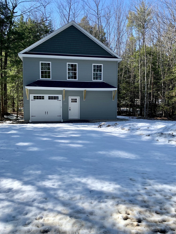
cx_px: 88
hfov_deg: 53.1
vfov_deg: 67.3
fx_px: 176
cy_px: 117
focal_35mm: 26
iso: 25
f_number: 1.8
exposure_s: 1/928
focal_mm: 4.25
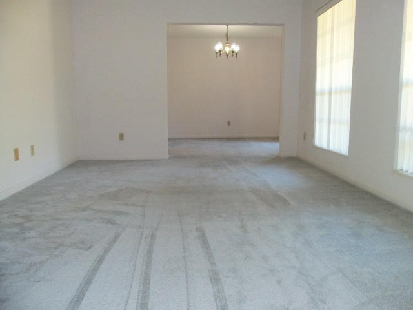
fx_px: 346
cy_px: 155
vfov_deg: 48.2
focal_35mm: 29
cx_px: 206
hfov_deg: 61.7
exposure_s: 1/30
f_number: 3.4
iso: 160
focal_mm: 5.2
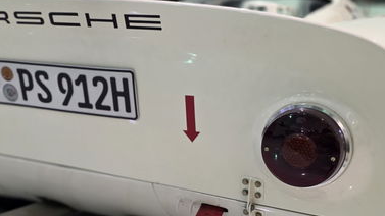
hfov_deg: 40.3
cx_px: 146
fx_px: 521
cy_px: 143
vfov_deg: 23.4
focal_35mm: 51
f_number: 1.7
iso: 400
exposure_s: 1/120
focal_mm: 6.3
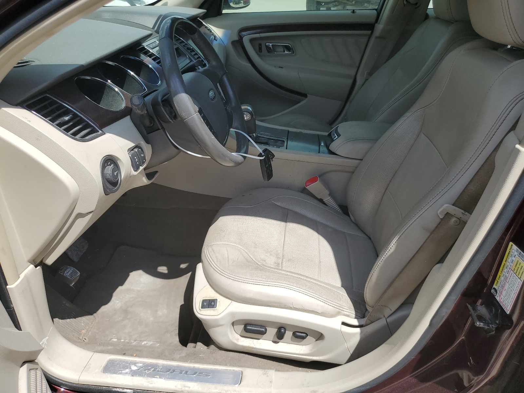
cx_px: 262
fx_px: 394
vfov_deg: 53.1
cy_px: 196
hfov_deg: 67.3
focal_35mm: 26
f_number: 1.5
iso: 50
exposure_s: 1/2500
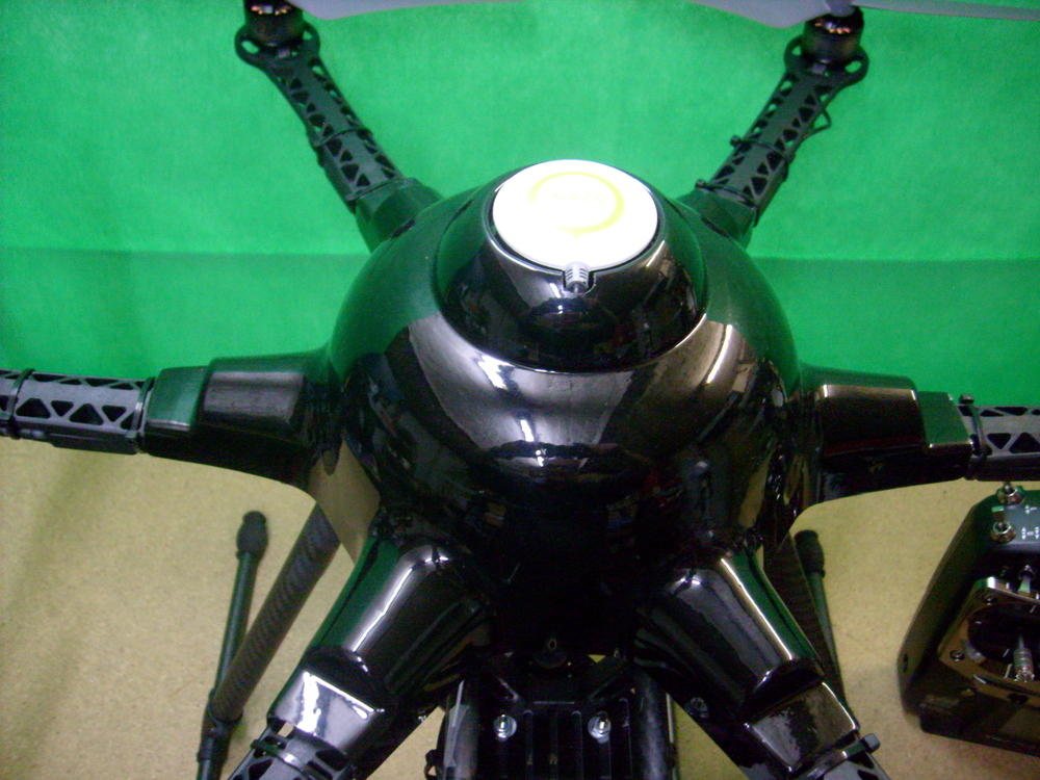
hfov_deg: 52.6
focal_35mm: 35
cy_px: 390
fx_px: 1052
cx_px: 520
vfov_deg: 40.7
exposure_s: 1/10
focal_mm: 5.8
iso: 200
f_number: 2.8
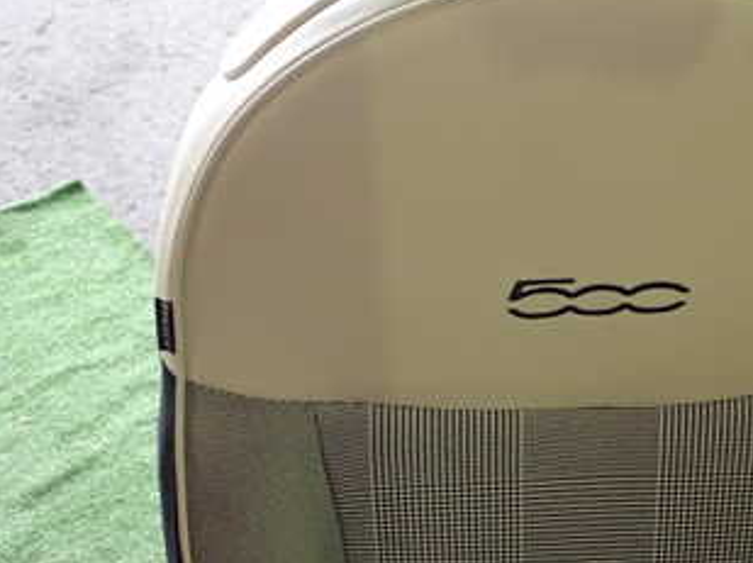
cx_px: 568
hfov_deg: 27.4
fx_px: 1521
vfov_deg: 20.9
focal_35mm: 70
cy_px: 358
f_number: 2.5
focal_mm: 6.37
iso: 640
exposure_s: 1/40
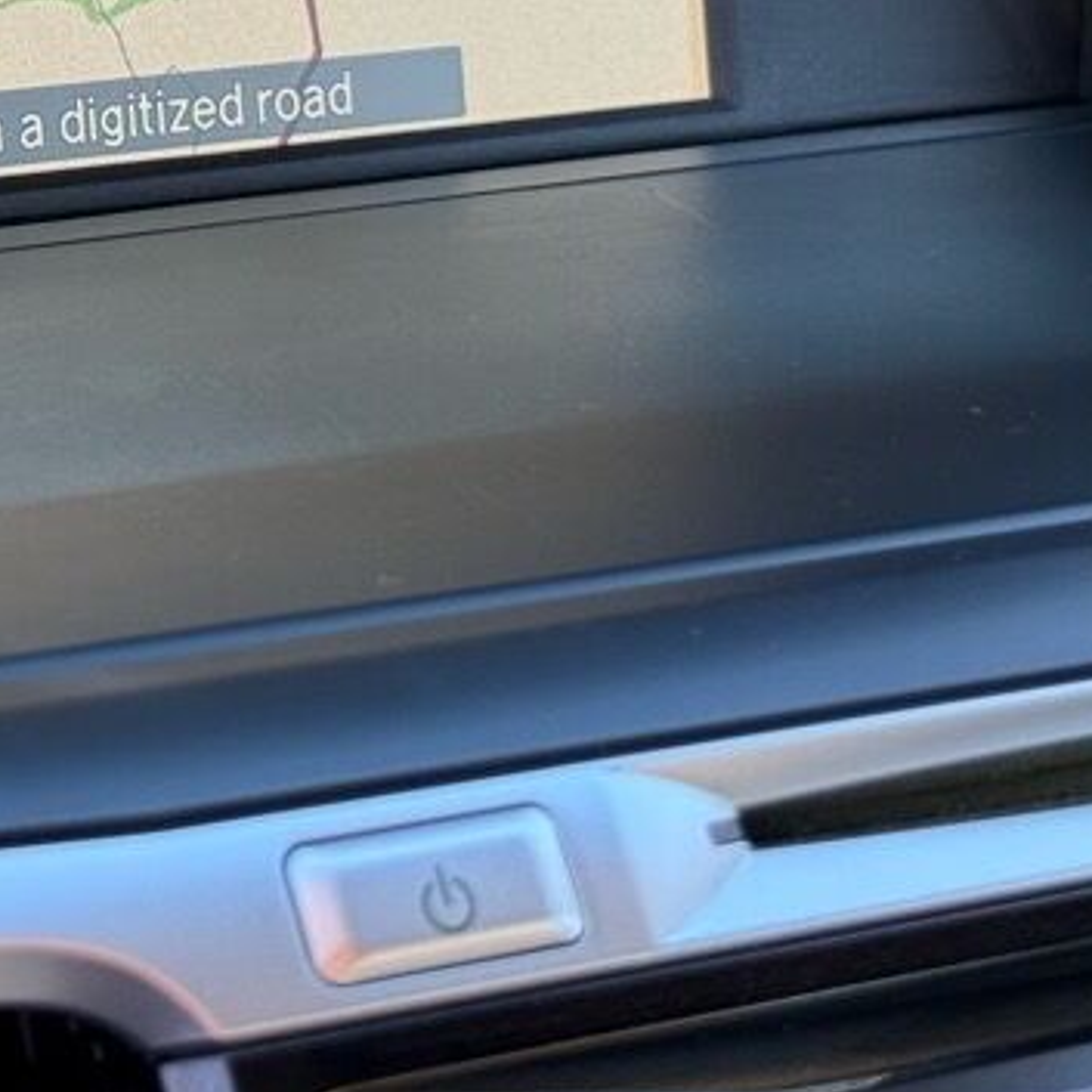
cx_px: 90
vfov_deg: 13.9
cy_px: -59
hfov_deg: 14.0
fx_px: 4390
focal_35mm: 123
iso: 64
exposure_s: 1/100
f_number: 1.78
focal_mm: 6.76
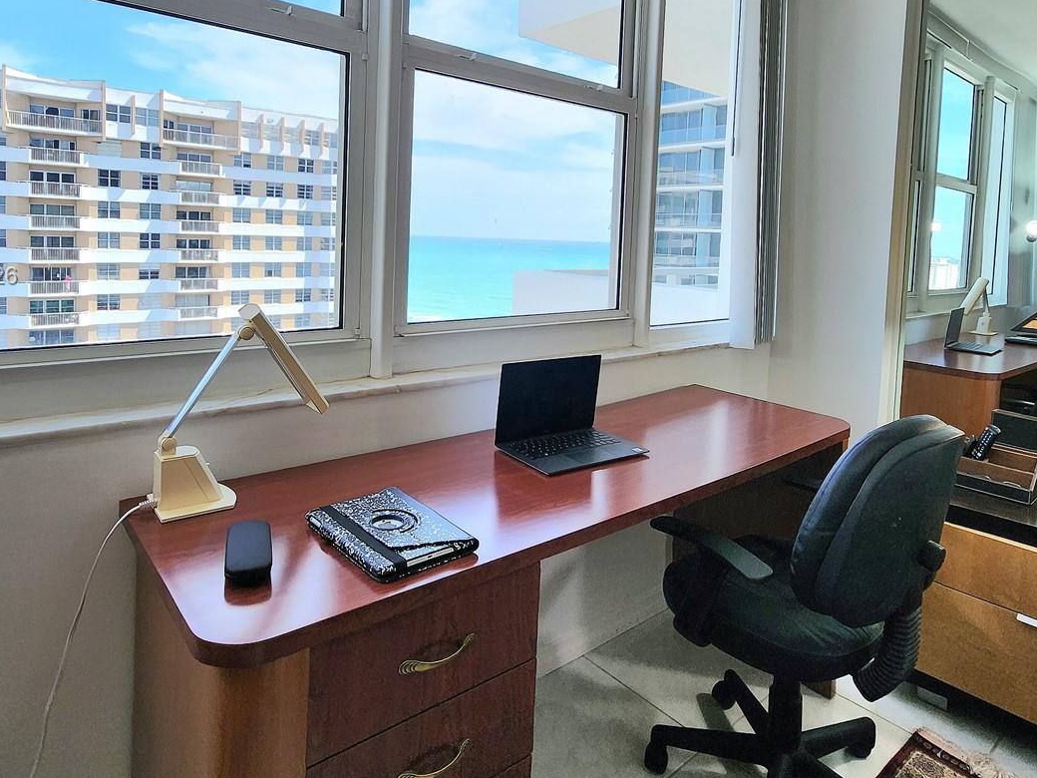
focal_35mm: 20
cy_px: 277
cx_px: 505
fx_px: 599
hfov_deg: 81.7
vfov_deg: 64.7
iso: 50
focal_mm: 2.2
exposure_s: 1/303
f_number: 2.2
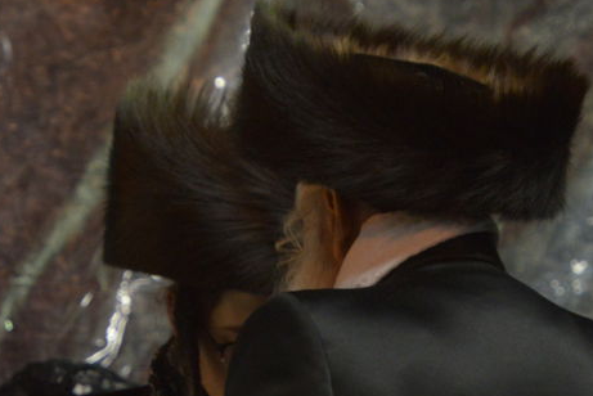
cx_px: 517
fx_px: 9147
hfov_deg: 3.7
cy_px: 320
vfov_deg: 2.5
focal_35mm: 555
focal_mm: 250
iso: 3200
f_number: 5.6
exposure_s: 1/80
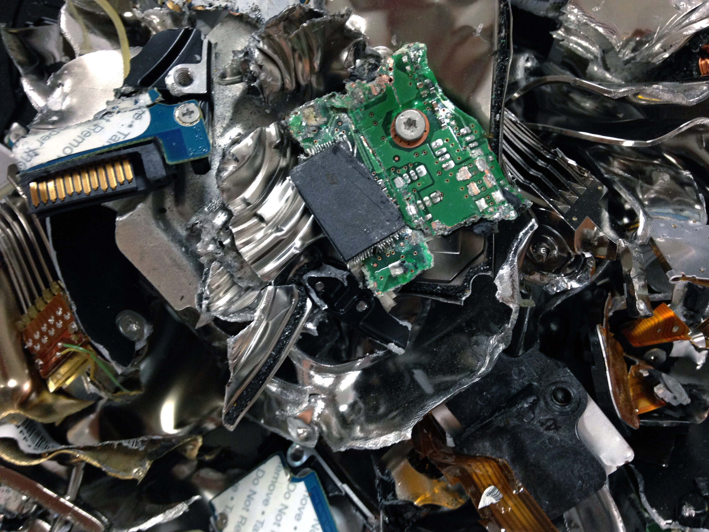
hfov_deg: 55.4
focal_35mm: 33
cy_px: 266
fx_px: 676
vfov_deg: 42.9
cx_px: 354
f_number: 2.4
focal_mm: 4.12
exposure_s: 1/20
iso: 200
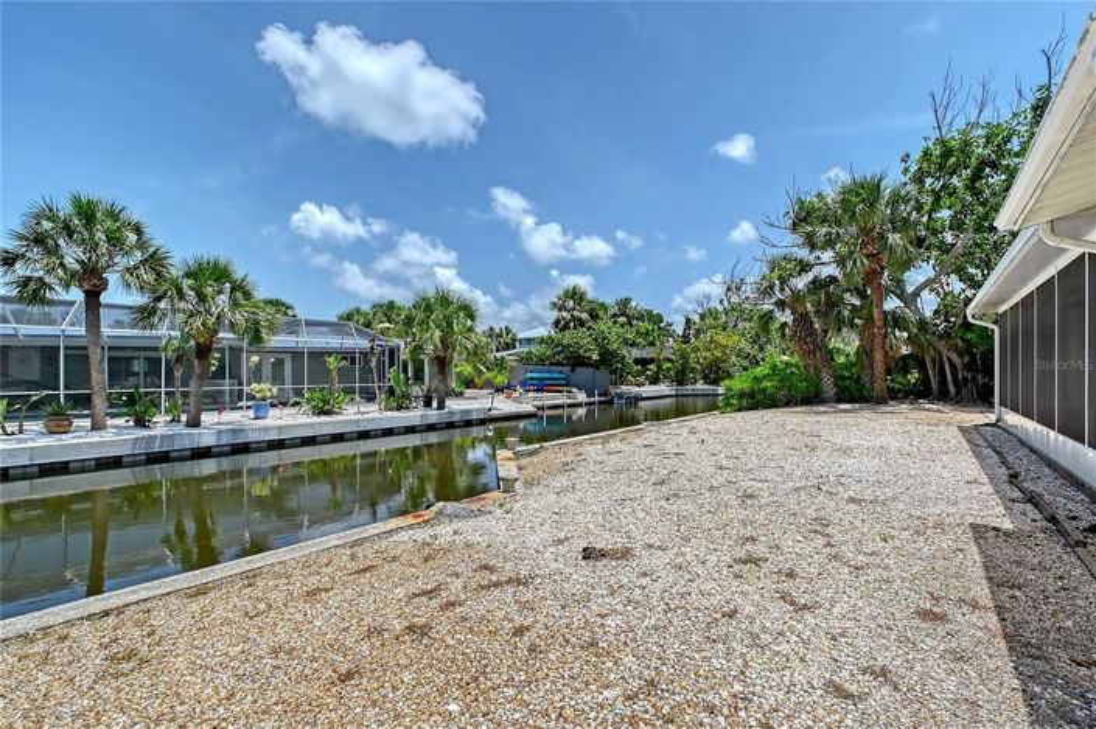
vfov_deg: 77.2
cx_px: 548
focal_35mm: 15
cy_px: 364
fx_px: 456
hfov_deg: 100.4
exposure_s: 1/8000
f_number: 11
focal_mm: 10
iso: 800
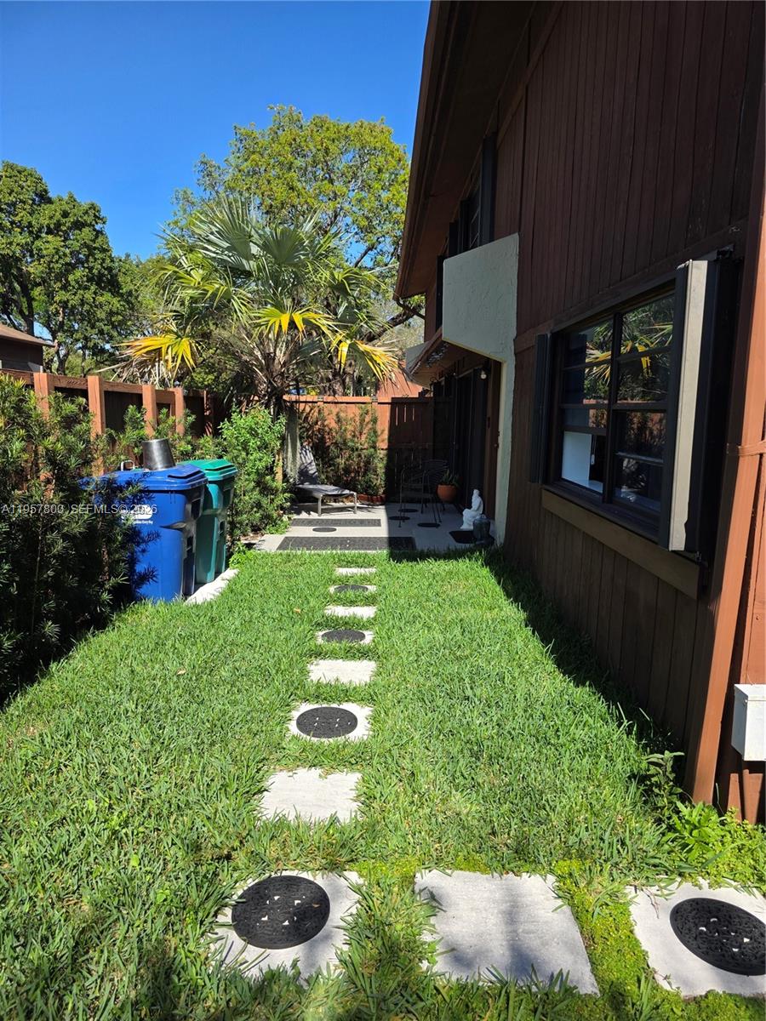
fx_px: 679
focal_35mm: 23
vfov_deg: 73.9
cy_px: 510
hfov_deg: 58.9
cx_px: 383
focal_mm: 6.3
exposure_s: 1/3891
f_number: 1.7
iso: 80
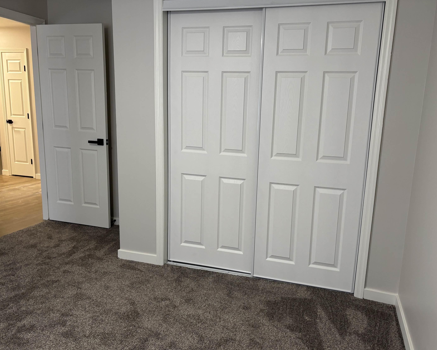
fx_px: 362
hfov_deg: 62.1
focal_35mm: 28
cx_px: 237
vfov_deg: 51.5
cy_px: 179
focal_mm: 5.96
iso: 125
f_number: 1.6
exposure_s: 1/57
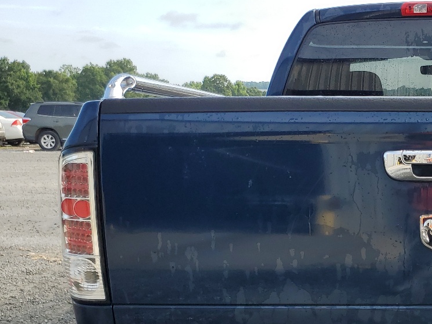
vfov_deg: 25.7
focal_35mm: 56
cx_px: 437
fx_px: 699
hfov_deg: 31.6
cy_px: 251
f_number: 1.5
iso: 50
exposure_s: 1/1250
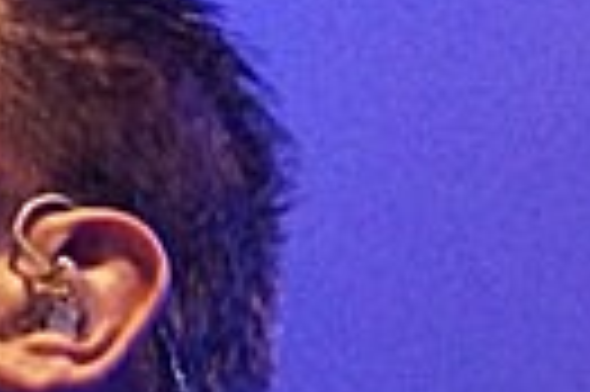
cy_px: 680
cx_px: -360
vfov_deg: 1.3
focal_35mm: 1054
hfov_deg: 2.0
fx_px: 17252
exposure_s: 1/60
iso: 3200
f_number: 4.5
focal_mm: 90
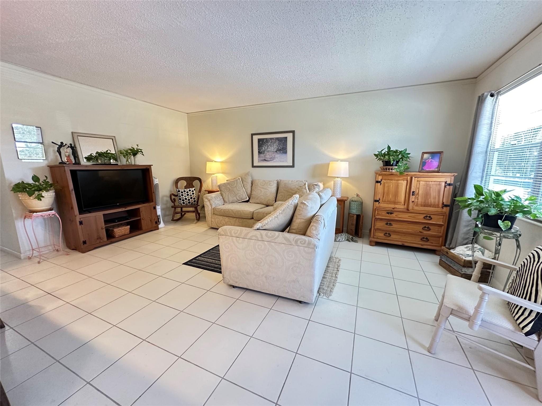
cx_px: 271
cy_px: 203
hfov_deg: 102.1
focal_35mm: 14
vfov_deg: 85.7
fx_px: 219
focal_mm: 2.22
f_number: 2.2
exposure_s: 1/60
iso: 400
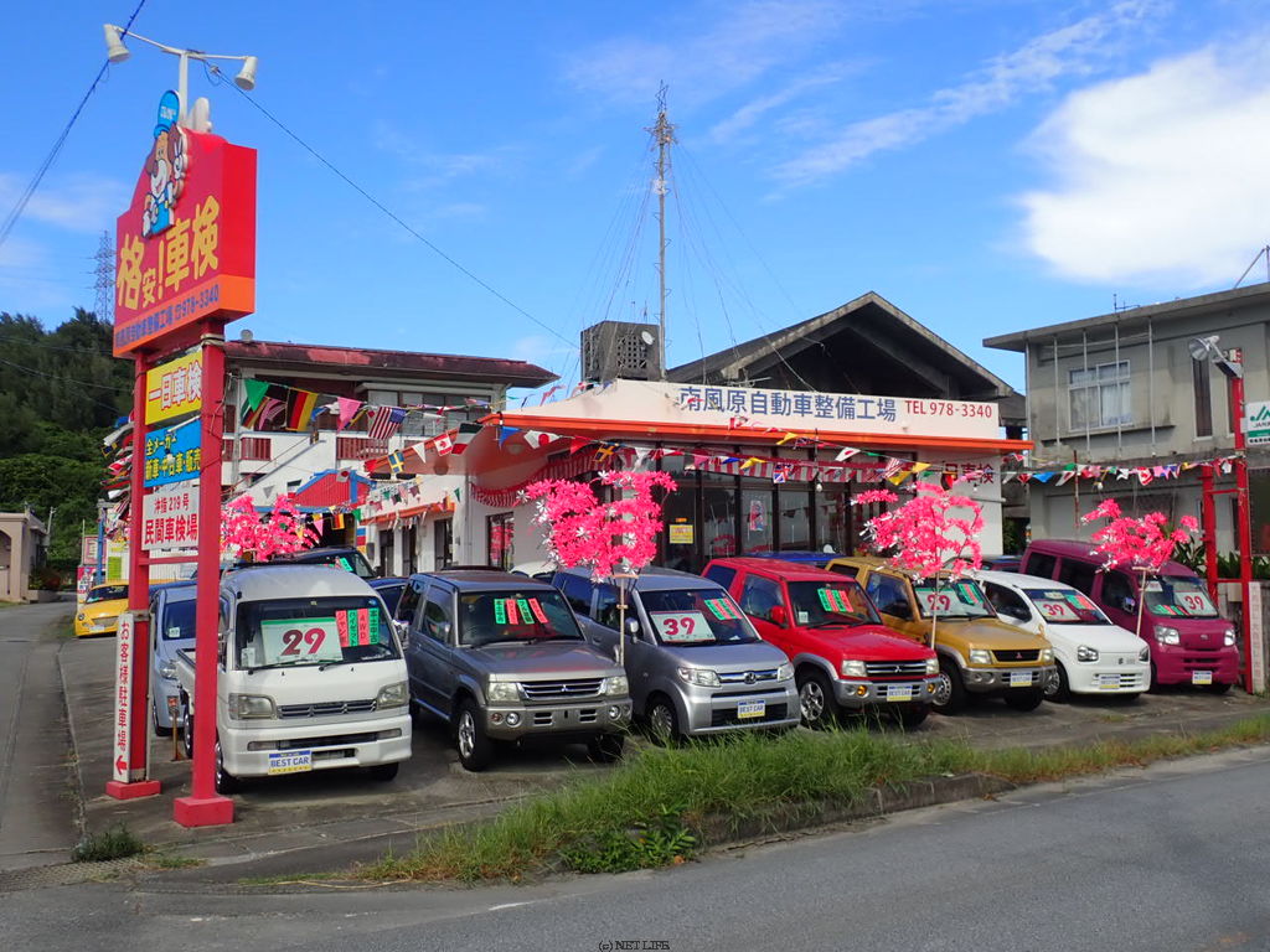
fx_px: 1284
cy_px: 476
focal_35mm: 35
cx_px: 635
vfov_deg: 40.7
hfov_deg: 52.6
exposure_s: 1/640
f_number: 3.5
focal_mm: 6.42
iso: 100
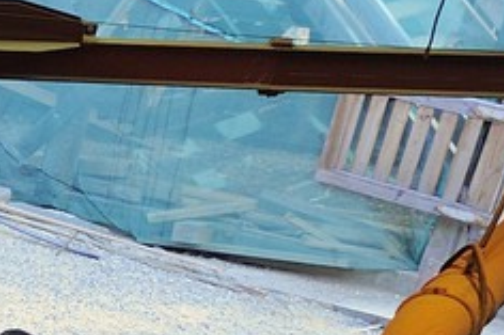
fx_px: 2084
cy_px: 627
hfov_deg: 10.2
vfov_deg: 8.8
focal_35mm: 149
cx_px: -1006
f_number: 9
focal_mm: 22
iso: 800
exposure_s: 1/50
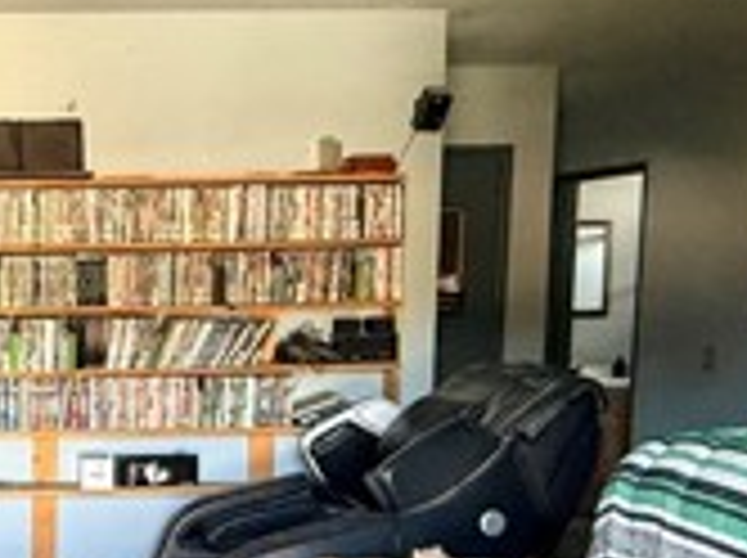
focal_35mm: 54
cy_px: 405
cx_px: -126
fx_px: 1164
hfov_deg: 30.7
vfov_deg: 26.7
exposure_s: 1/60
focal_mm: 2.22
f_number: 2.2
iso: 500
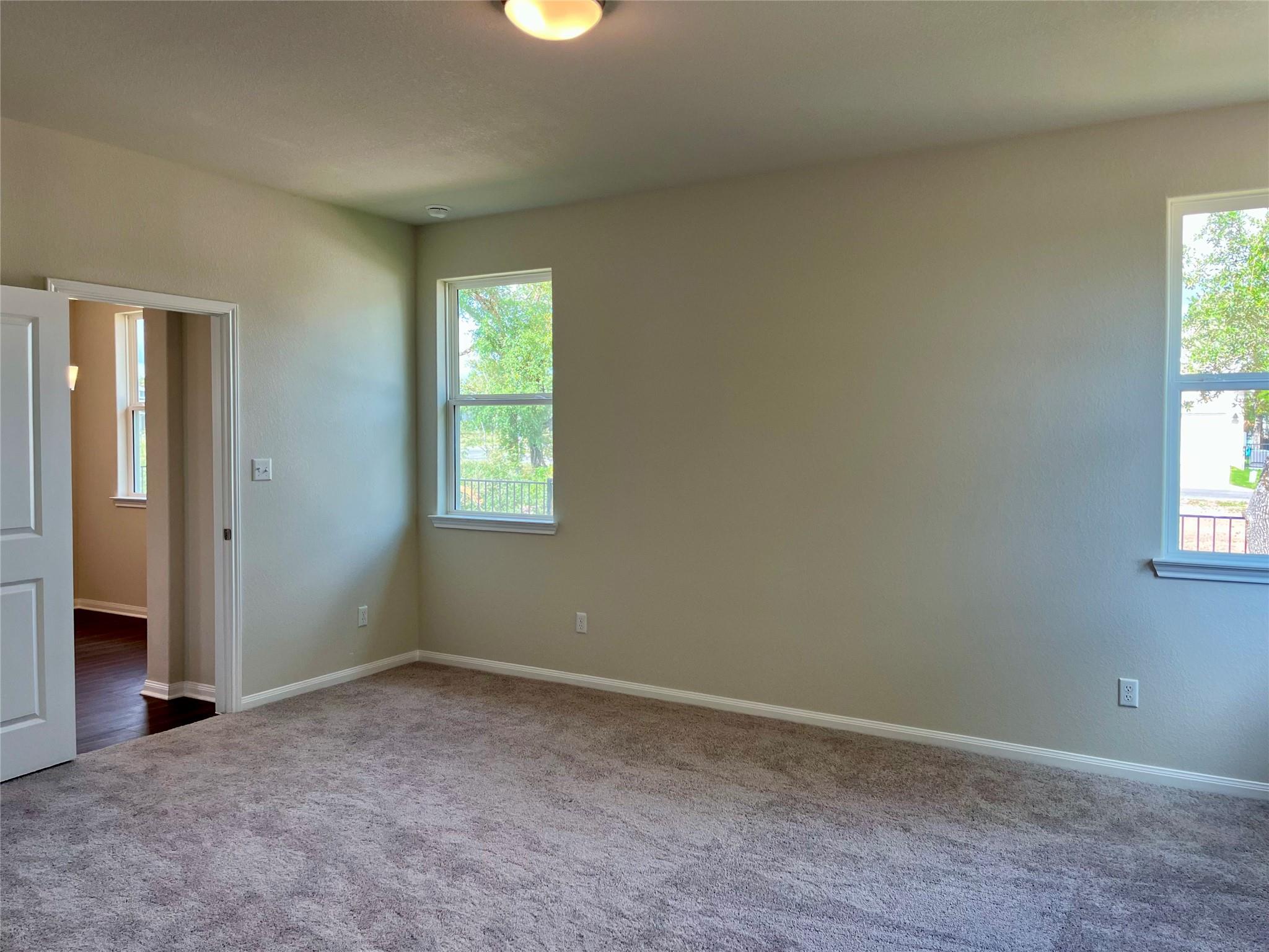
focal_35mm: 26
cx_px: 634
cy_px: 476
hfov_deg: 67.3
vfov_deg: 53.1
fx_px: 953
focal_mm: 5.1
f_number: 1.6
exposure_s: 1/138
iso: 64
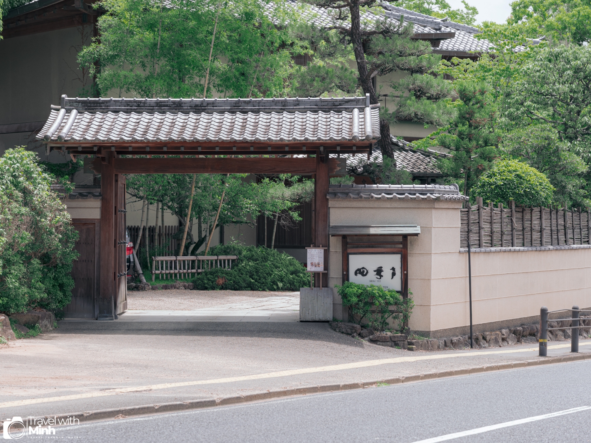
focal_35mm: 87
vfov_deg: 17.0
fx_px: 1485
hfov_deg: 22.5
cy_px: 222
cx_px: 296
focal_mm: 110
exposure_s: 1/250
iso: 200
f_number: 5.6
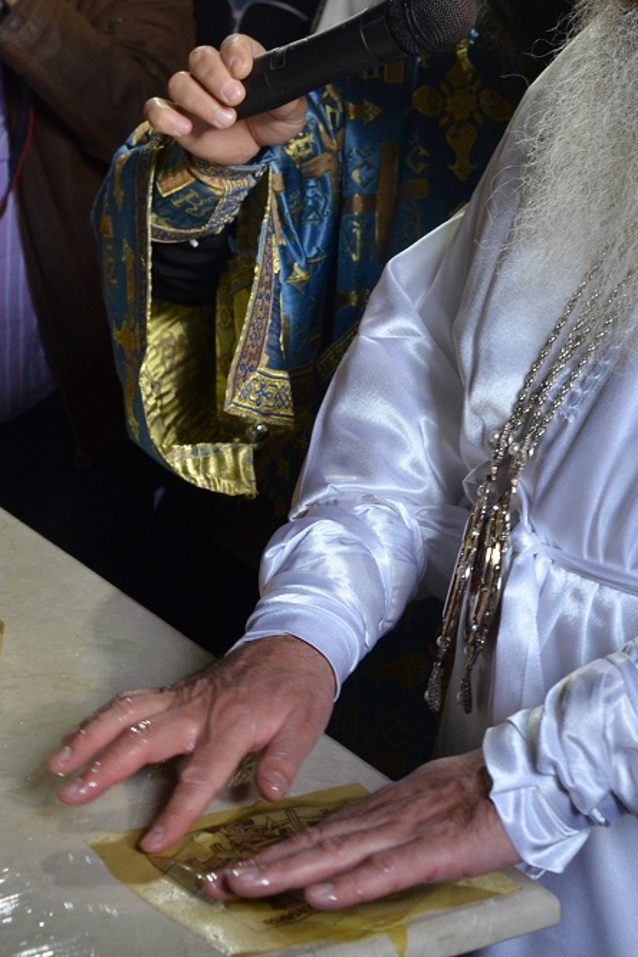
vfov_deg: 26.4
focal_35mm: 76
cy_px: 259
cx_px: 547
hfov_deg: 17.7
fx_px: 2020
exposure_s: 1/50
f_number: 5
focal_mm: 28
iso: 1000
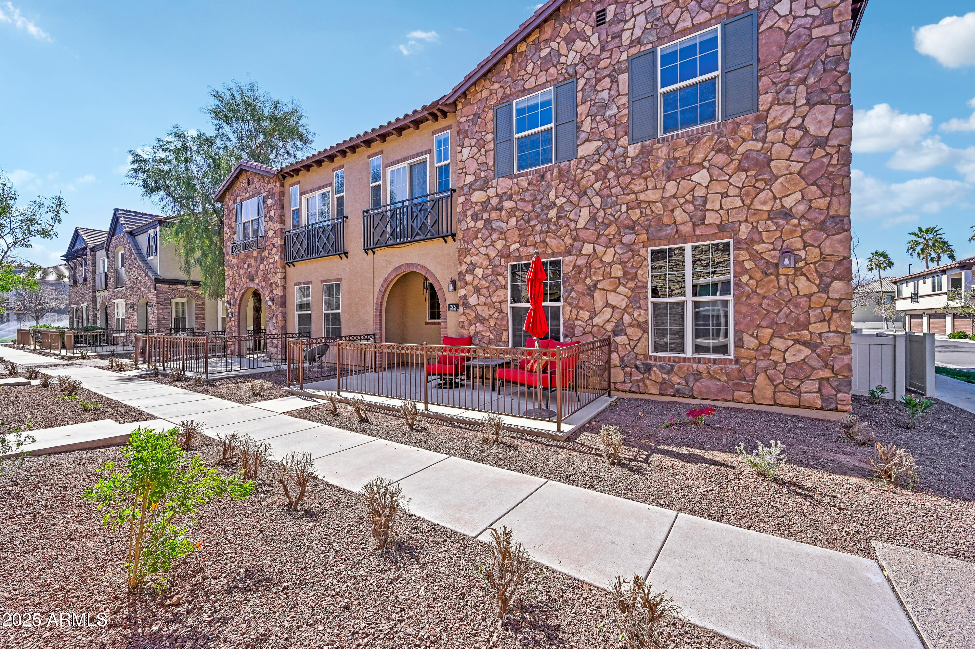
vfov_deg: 81.1
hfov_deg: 104.3
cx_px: 488
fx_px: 379
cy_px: 324
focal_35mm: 14
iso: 320
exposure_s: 1/500
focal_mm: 14
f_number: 8
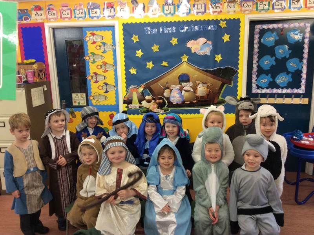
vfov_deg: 44.1
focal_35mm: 32
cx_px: 157
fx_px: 290
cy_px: 118
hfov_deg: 56.9
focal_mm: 3.3
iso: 64
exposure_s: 1/24
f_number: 2.4
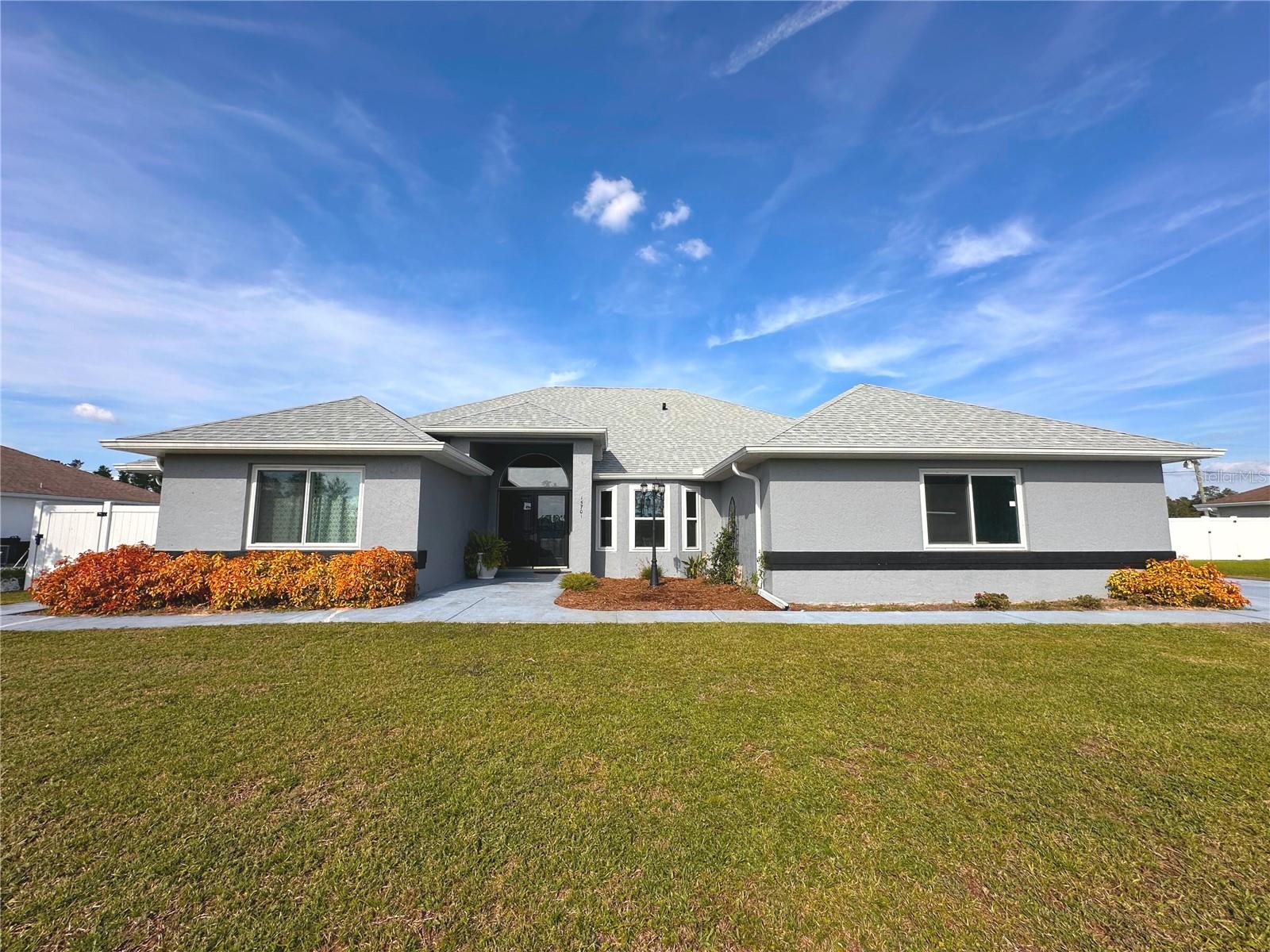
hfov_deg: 102.1
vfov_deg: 85.7
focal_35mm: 14
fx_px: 514
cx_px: 635
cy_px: 476
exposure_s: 1/2398
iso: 50
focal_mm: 2.22
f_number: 2.2
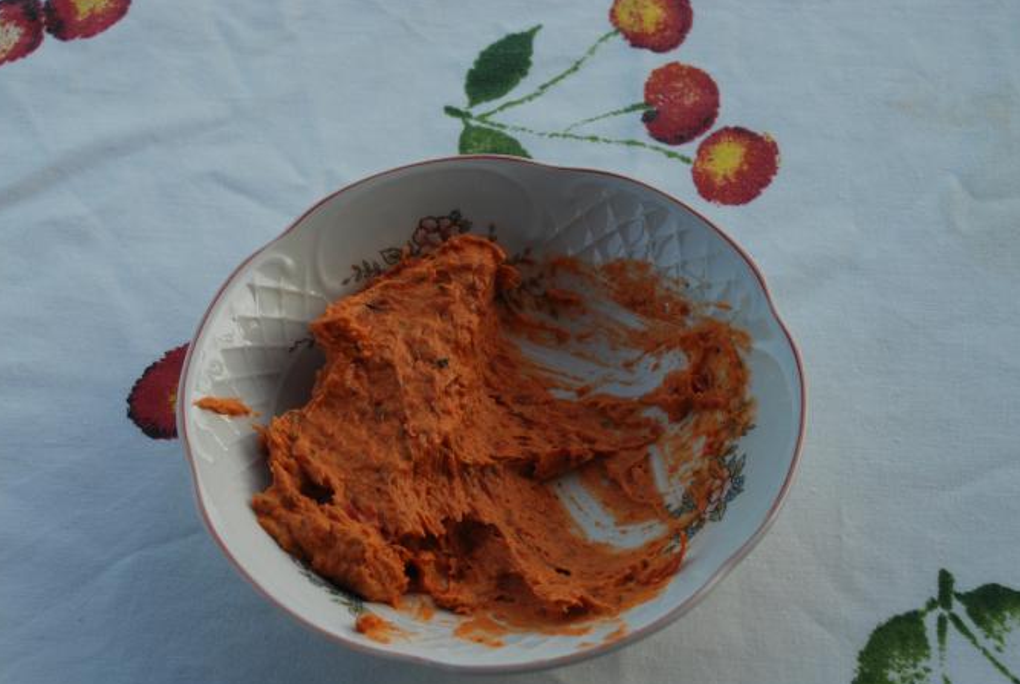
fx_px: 2043
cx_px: 448
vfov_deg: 19.0
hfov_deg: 28.0
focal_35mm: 72
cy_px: 406
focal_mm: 40
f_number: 8
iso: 400
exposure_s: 1/250
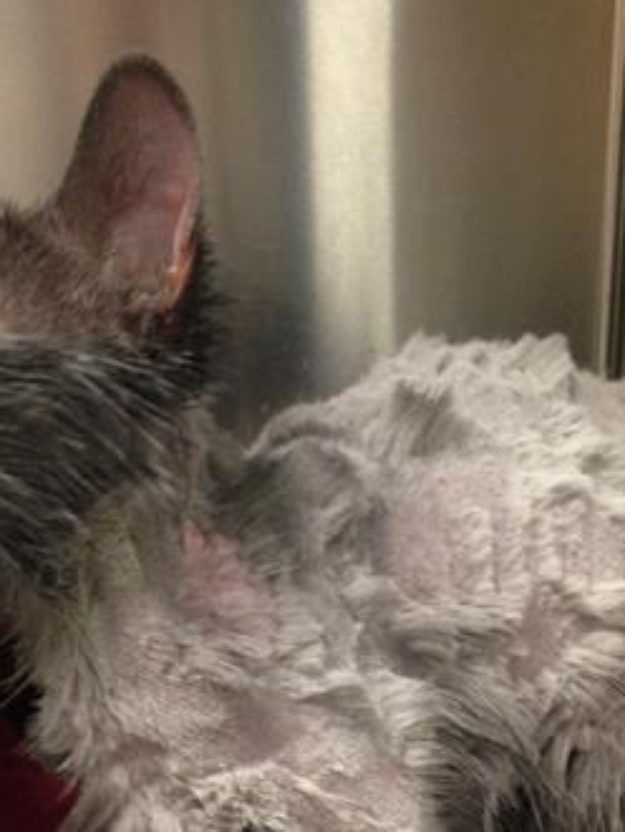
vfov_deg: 28.8
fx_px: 1563
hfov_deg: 22.5
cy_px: 729
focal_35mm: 65
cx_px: 209
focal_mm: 4.12
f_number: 2.4
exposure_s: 1/20
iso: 200
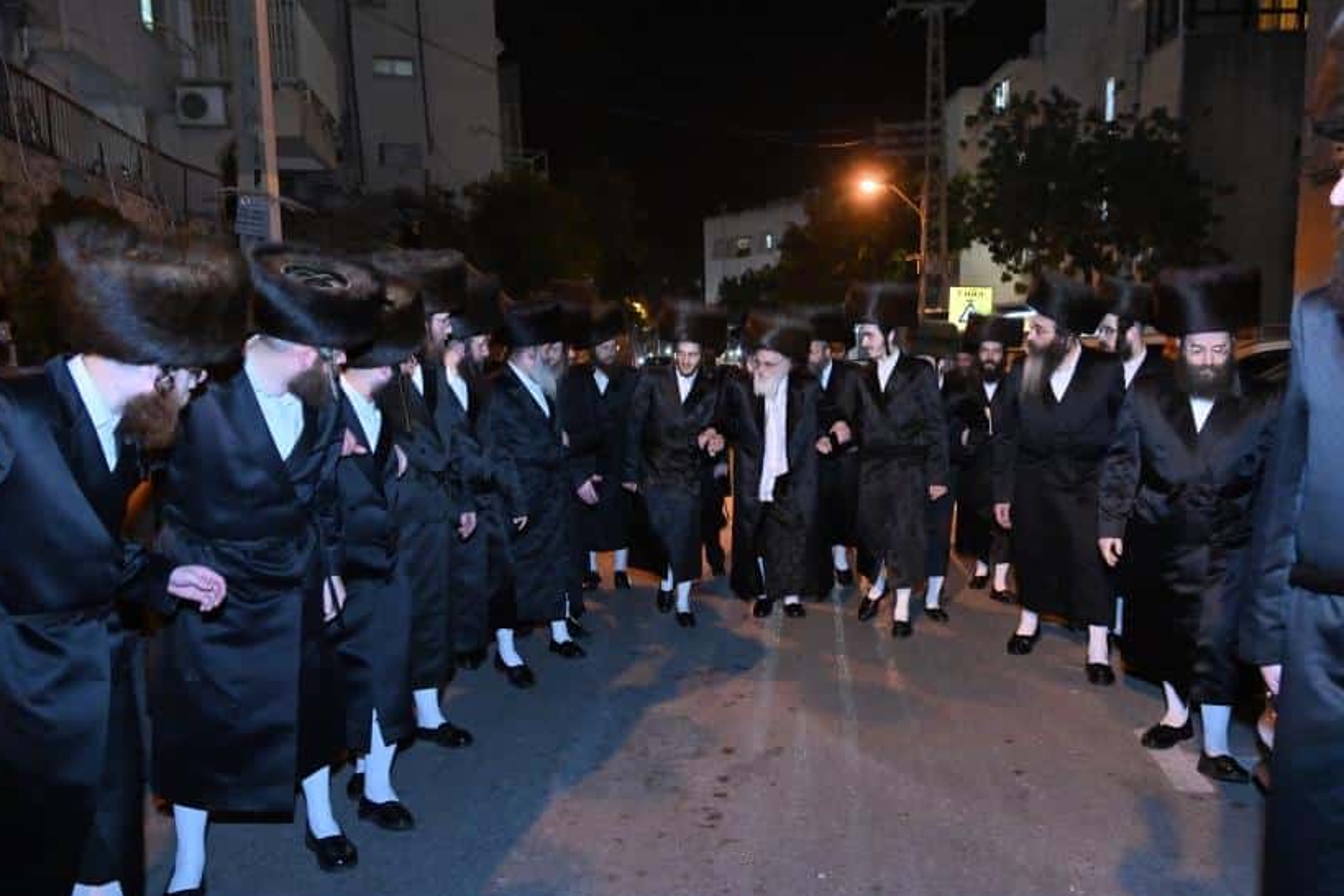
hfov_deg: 61.9
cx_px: 714
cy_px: 480
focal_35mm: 30
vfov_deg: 43.6
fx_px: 1120
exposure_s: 1/160
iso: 1600
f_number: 4
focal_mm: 24
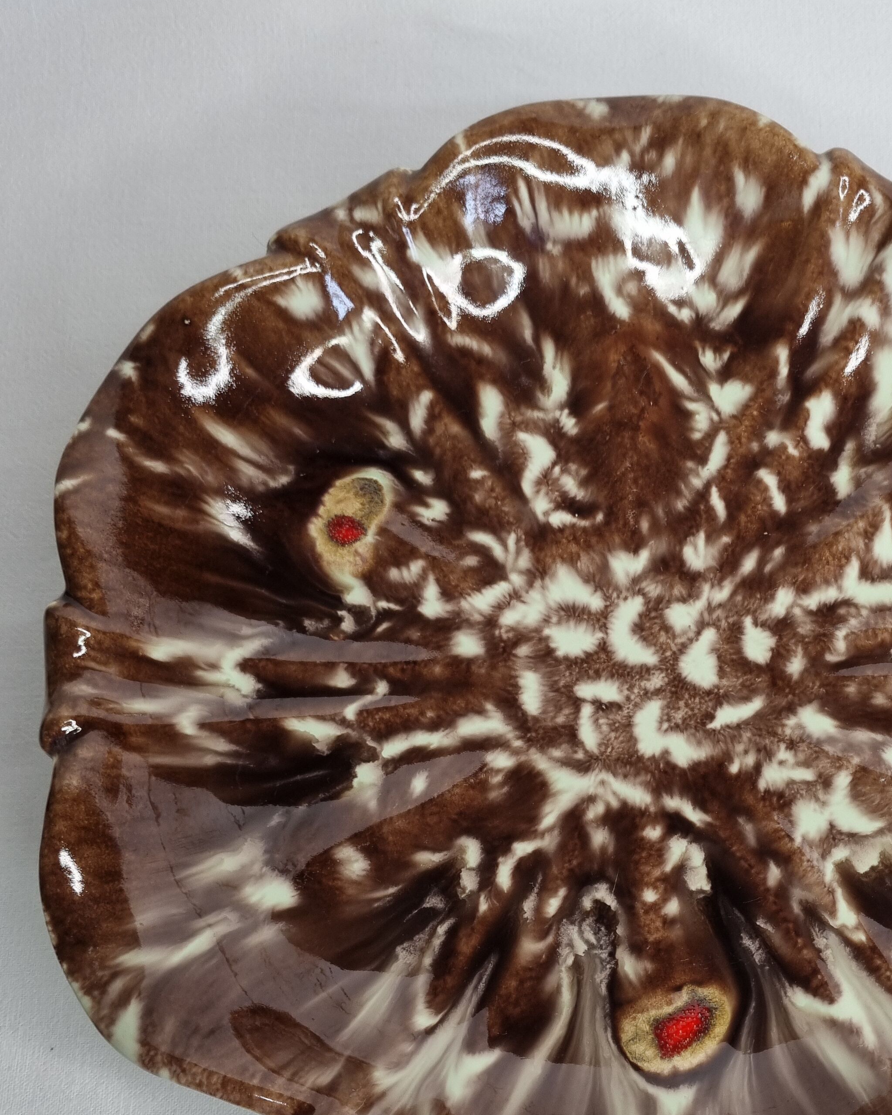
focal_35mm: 40
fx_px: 1320
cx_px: 645
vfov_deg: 45.3
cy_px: 719
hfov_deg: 36.6
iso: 50
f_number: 1.8
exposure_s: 1/128
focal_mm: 5.4
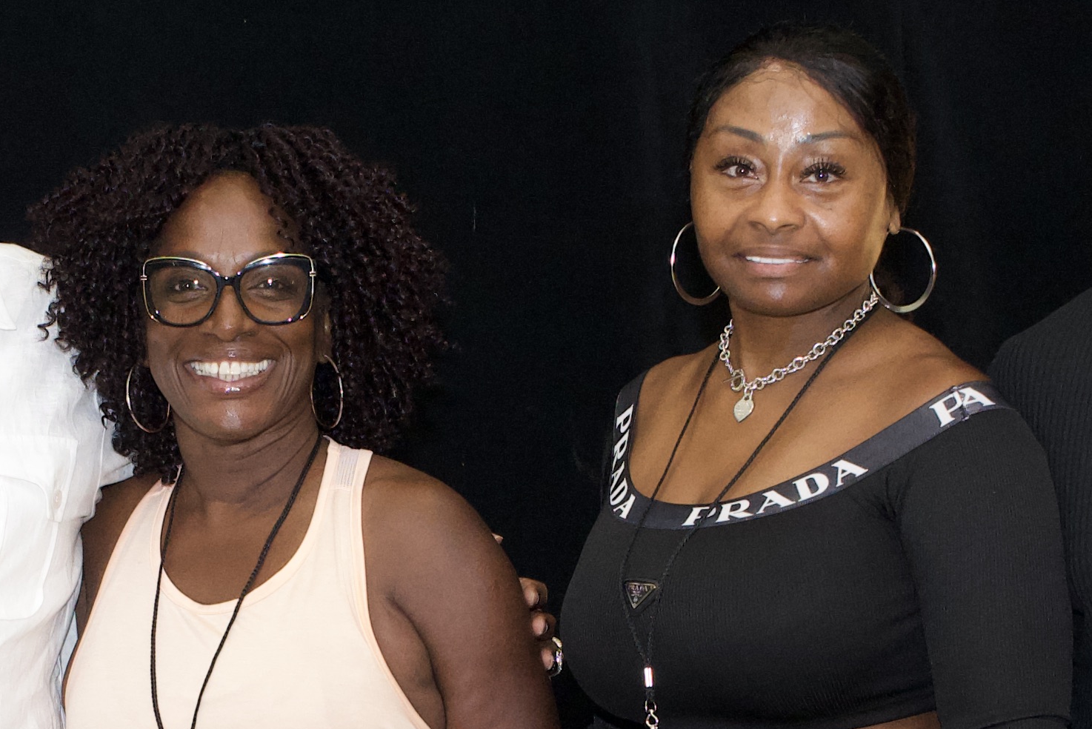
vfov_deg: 9.0
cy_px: 780
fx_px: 4612
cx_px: 311
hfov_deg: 13.5
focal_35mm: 152
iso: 2000
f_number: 4.5
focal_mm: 35
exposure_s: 1/250
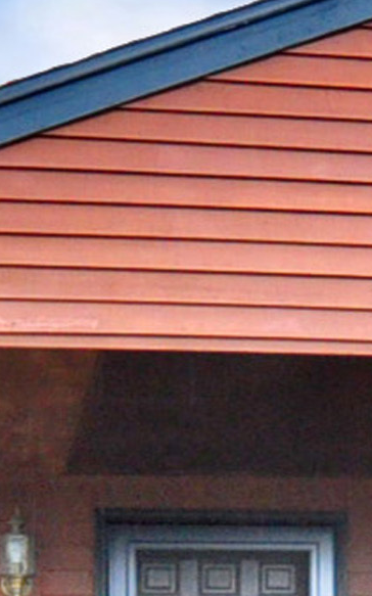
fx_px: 1234
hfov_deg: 17.0
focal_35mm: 76
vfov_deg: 23.6
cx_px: 73
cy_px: 795
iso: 800
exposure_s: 1/80
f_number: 8
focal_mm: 10
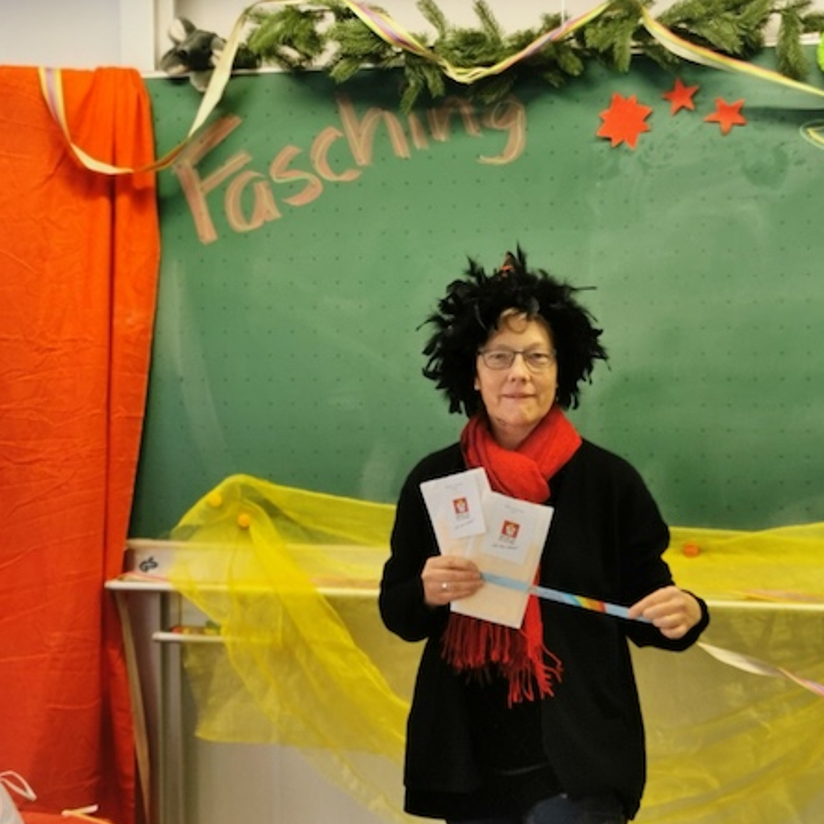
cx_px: 450
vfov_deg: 25.7
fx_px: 1804
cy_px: 413
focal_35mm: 67
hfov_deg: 25.7
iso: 50
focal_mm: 5.58
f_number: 1.8
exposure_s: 1/103
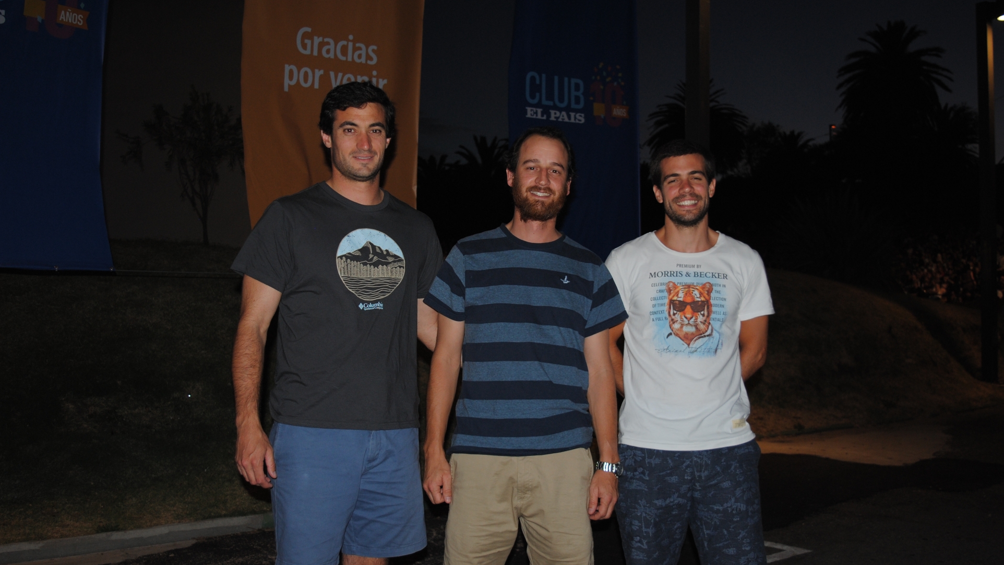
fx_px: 1012
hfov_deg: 52.8
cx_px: 501
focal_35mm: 38
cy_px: 299
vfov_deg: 31.2
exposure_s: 1/60
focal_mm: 24
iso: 200
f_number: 4
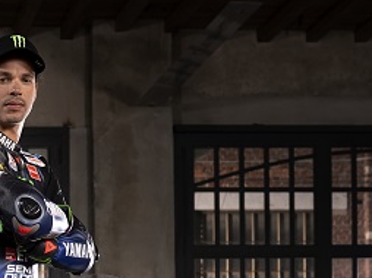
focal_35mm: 106
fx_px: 1138
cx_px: -45
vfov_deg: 13.6
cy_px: 323
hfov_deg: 17.9
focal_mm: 35
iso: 160
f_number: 3.2
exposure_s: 1/200
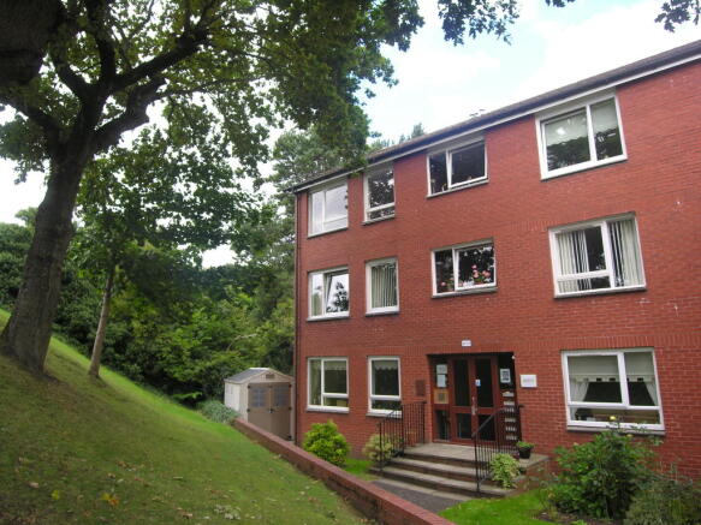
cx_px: 350
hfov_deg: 71.6
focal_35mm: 24
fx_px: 486
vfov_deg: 56.8
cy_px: 262
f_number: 3.6
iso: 50
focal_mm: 6.1
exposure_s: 1/96
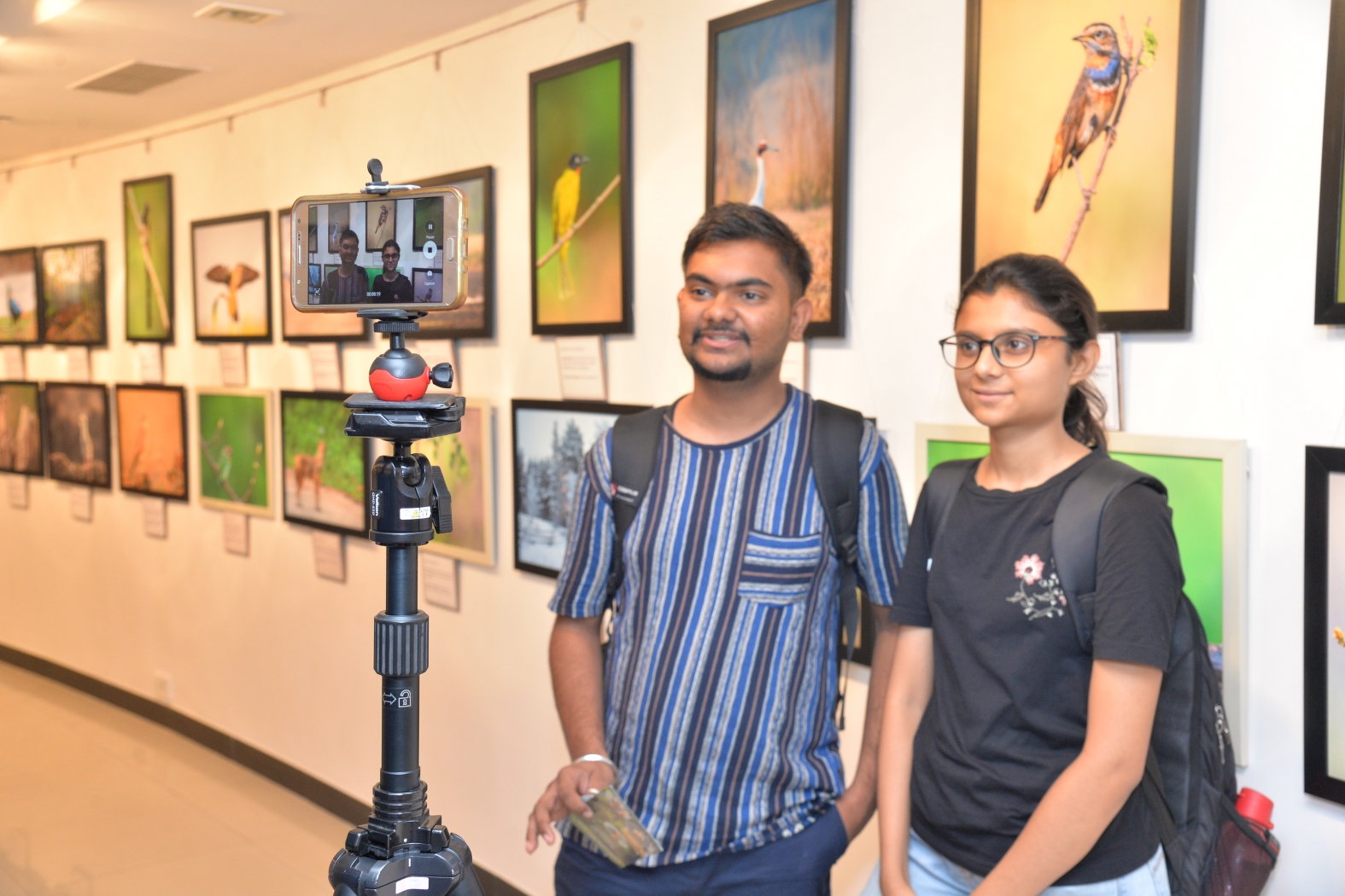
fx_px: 1494
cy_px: 448
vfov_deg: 33.4
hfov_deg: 48.5
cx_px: 672
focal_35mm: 40
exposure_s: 1/100
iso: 1600
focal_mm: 40
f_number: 5.6
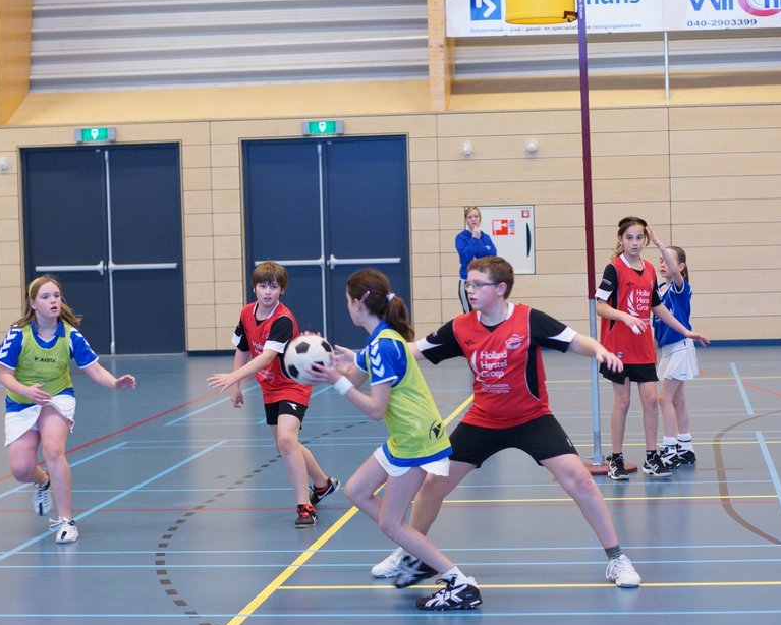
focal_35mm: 94
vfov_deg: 16.4
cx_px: 450
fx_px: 2173
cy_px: 343
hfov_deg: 20.4
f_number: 2.2
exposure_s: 1/200
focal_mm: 50
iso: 800
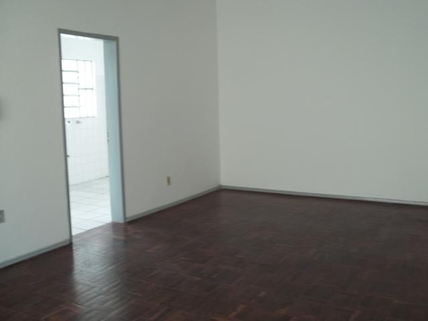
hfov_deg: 51.4
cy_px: 160
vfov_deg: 39.7
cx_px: 214
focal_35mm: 36
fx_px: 445
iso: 112
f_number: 3.1
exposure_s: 1/30
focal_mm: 6.5
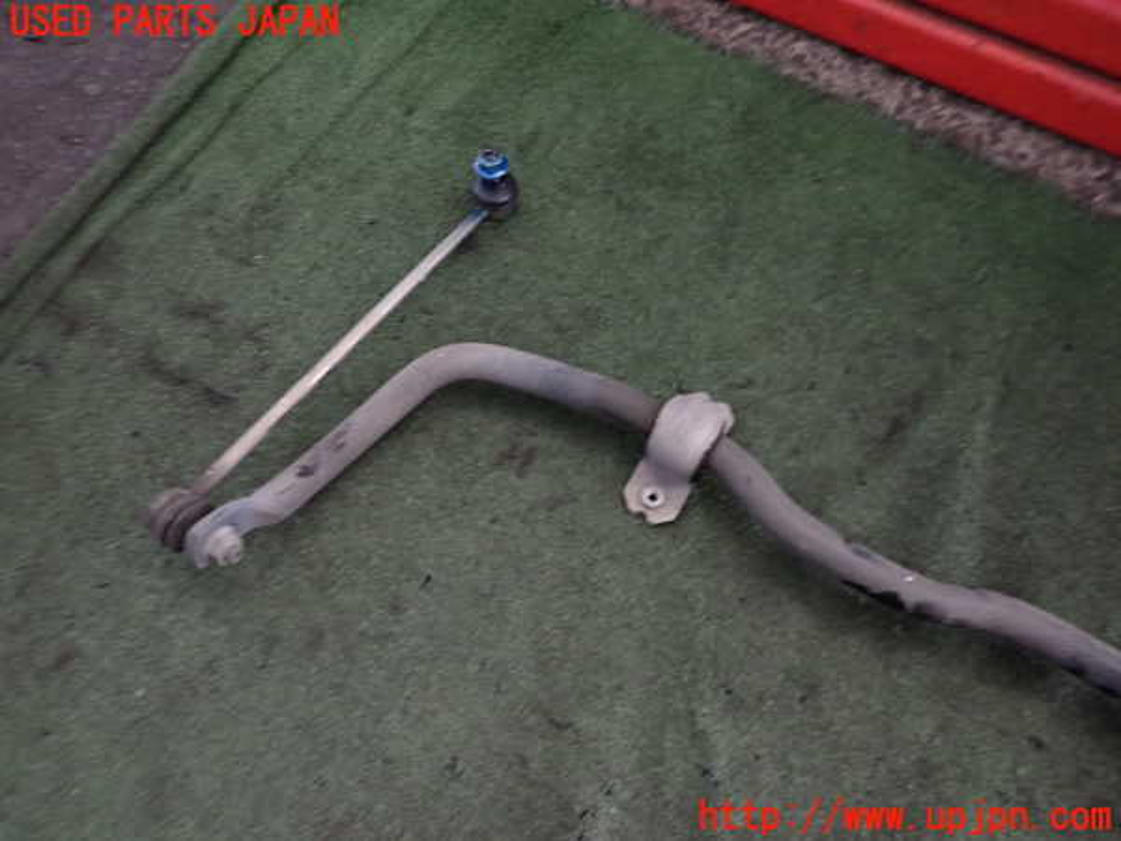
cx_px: 560
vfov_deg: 54.9
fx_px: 810
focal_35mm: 25
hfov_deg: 69.4
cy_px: 420
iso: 200
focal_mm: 4.5
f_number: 2
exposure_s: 1/30
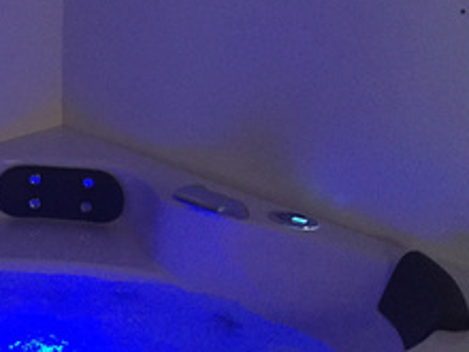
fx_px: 894
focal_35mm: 66
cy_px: 336
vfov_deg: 21.6
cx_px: 47
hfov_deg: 28.3
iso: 400
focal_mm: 4.15
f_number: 2.2
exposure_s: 1/17
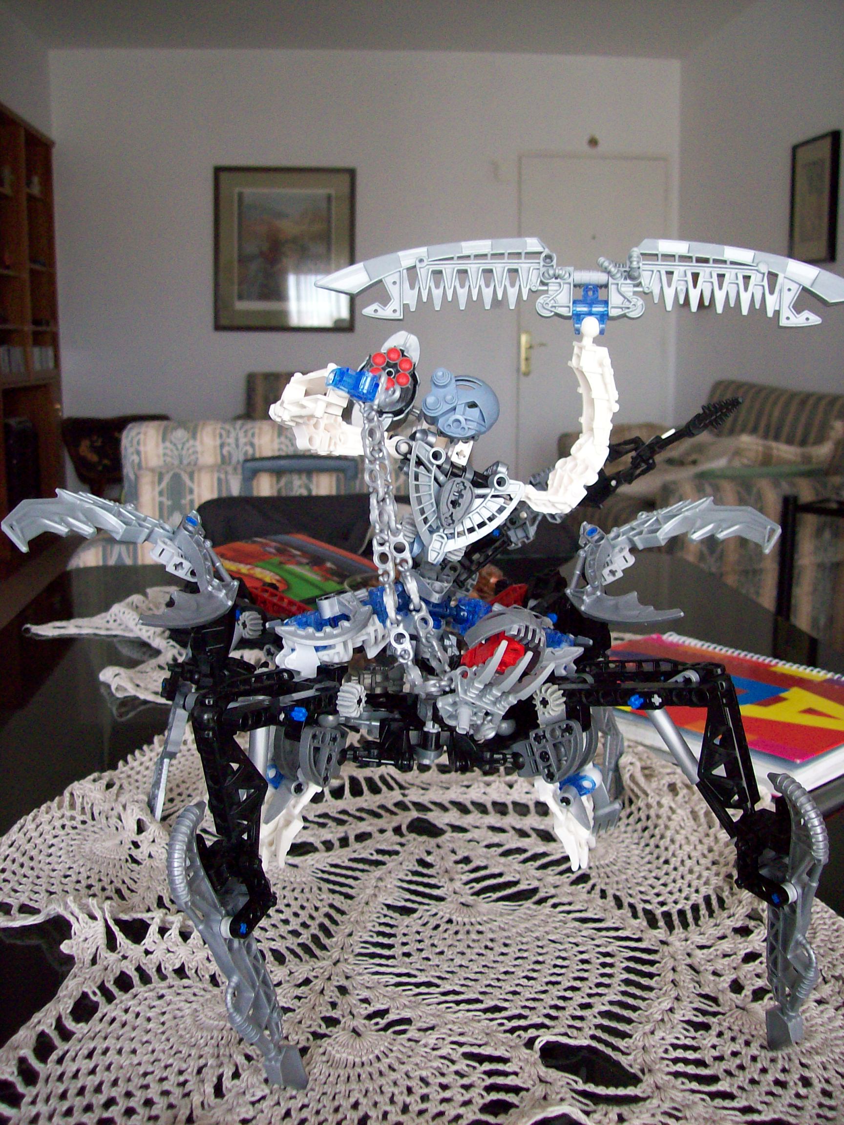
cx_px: 422
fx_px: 1170
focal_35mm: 36
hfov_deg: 39.7
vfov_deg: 51.4
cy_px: 562
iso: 160
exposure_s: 1/25.5
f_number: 2.7
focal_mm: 6
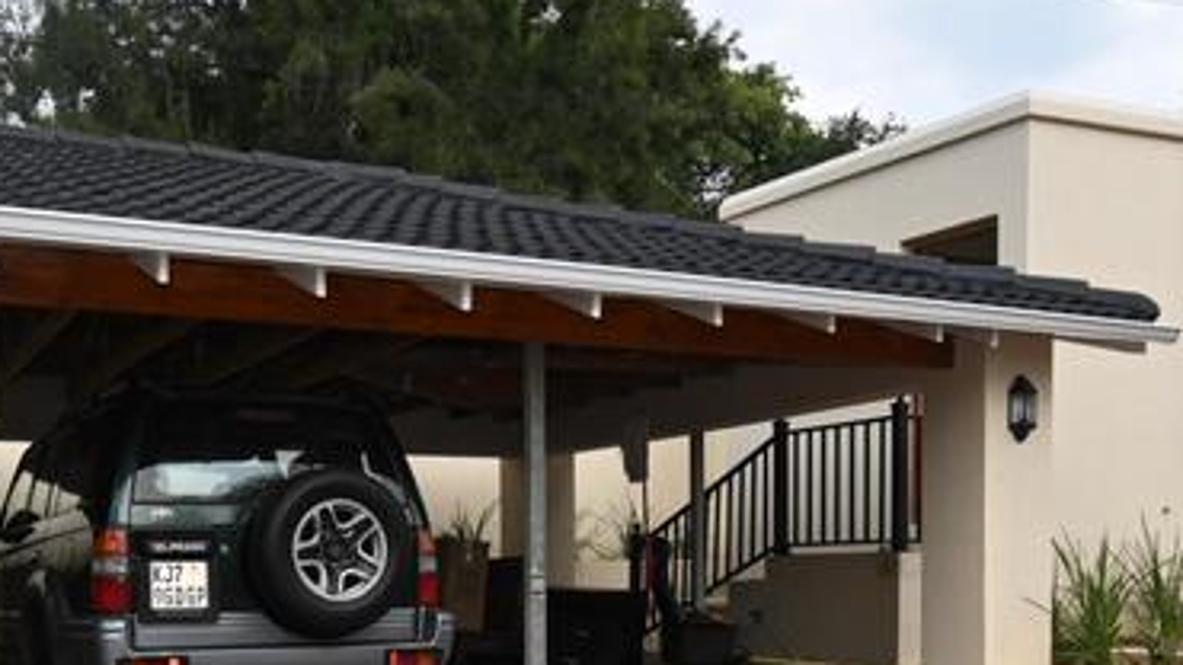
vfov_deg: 26.5
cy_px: 631
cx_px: 441
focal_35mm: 43
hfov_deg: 46.9
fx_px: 1349
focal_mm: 13
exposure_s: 1/200
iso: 100
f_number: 7.1
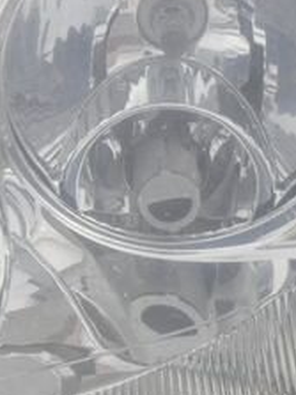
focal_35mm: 303
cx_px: -117
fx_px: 3458
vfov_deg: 6.5
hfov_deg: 4.9
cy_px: 321
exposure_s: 1/125
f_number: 5.6
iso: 80
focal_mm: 11.9
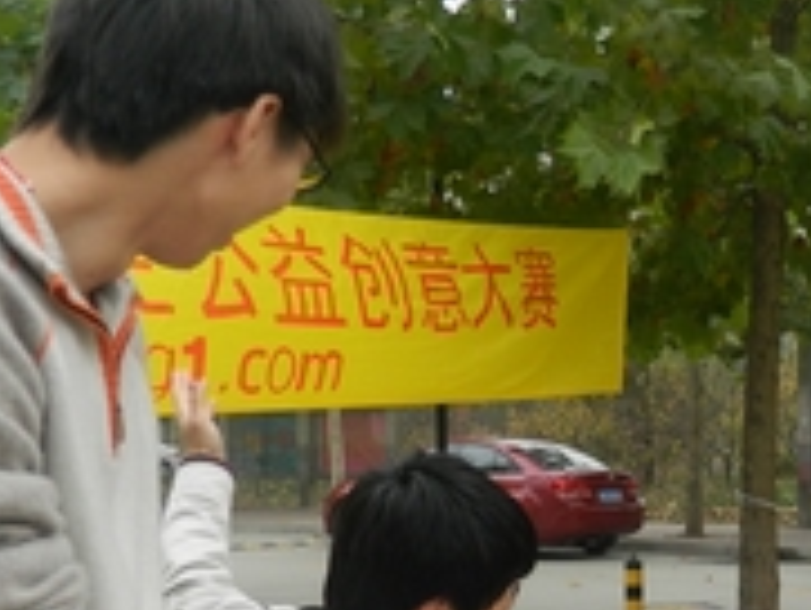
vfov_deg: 24.5
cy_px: 549
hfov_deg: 30.8
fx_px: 1360
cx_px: 815
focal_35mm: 58
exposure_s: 1/100
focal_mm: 4.5
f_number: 3.1
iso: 80
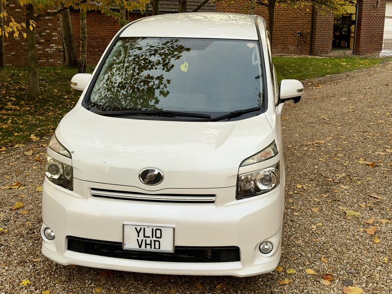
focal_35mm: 48
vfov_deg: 30.3
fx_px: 544
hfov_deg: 39.7
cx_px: 196
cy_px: 147
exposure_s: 1/89
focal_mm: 6.76
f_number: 1.78
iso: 100
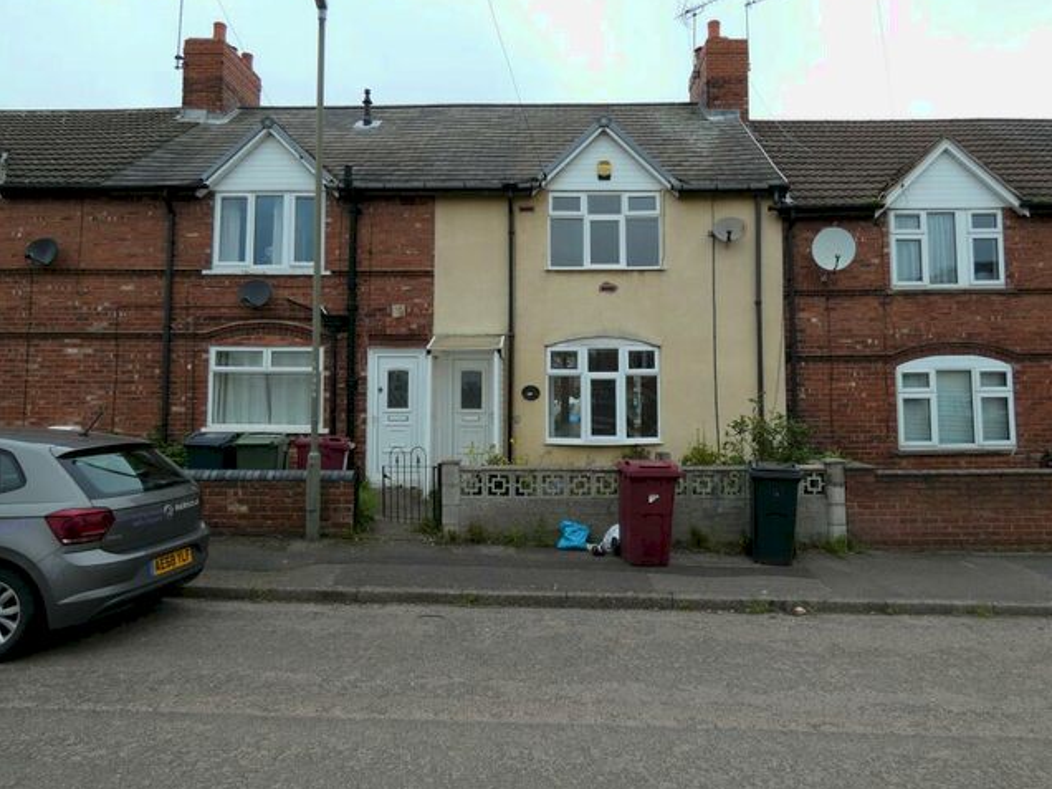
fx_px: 669
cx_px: 551
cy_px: 360
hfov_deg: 76.3
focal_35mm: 22
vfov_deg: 61.0
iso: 80
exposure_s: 1/320
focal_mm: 3.6
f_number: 2.8
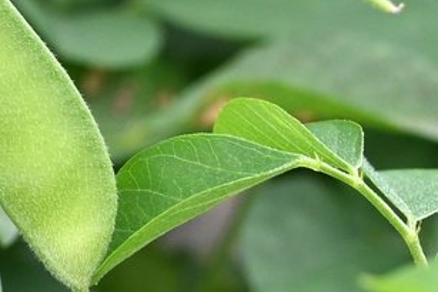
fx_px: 4759
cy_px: -192
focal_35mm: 391
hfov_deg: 5.3
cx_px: -21
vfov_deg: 3.5
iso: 640
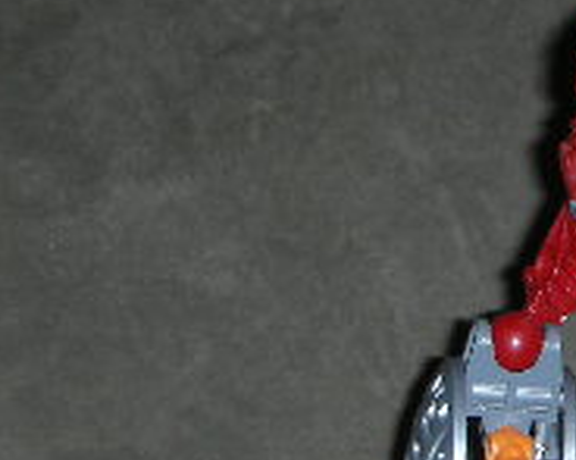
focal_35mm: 248
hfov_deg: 7.7
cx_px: 870
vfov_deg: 6.2
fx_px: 4226
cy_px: 325
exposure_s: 1/120
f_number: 4.1
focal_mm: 12.2
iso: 50
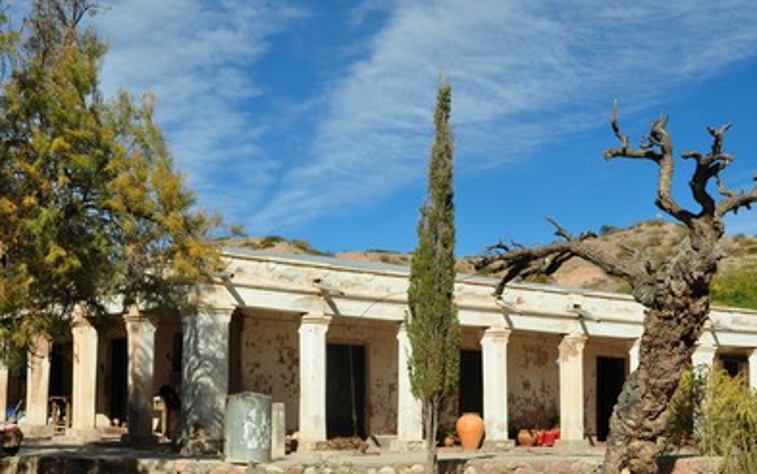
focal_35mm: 56
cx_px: 368
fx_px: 1156
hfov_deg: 36.3
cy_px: 332
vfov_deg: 23.0
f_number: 11
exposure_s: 1/400
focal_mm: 24
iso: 200
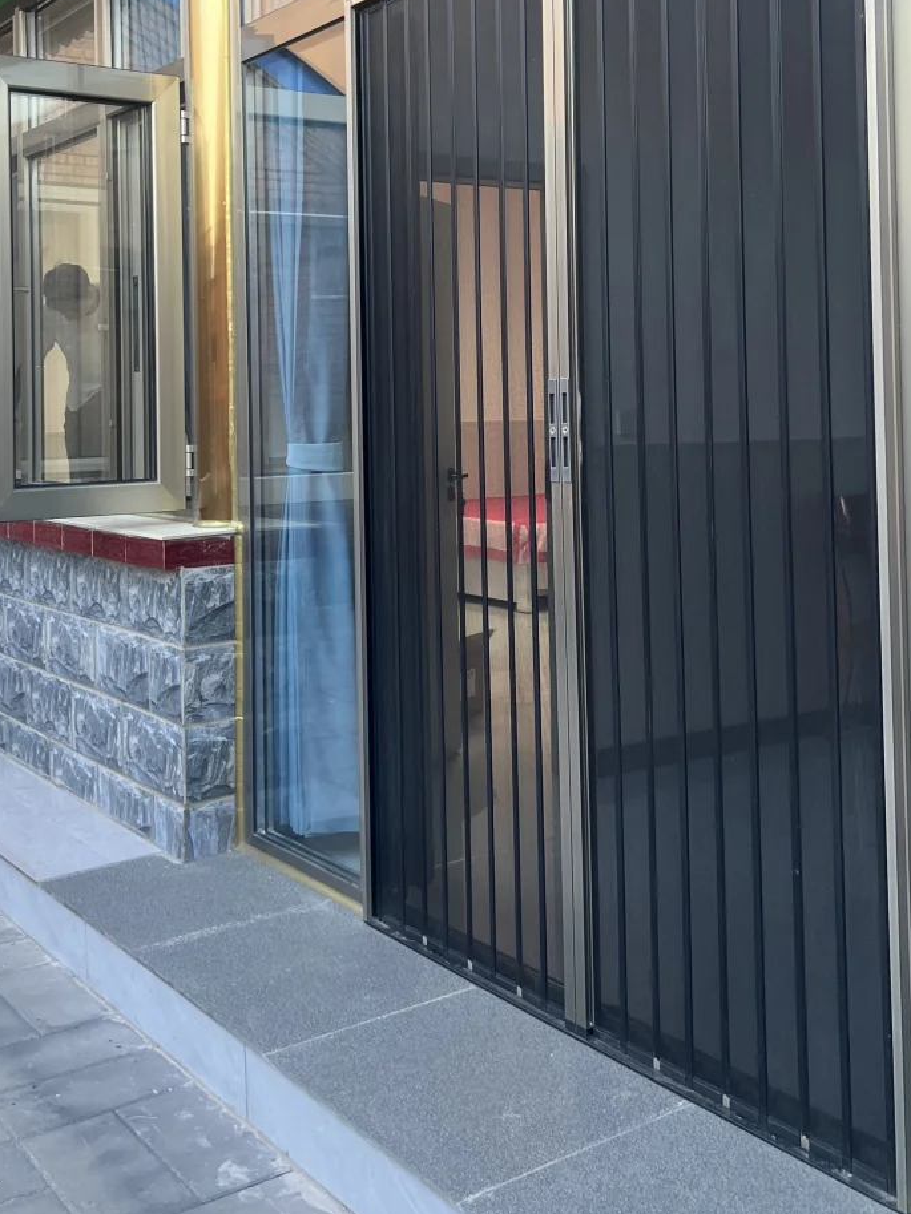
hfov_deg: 34.9
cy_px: 371
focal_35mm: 41
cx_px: 327
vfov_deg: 44.8
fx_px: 1438
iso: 100
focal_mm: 5.7
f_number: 1.5
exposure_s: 1/121
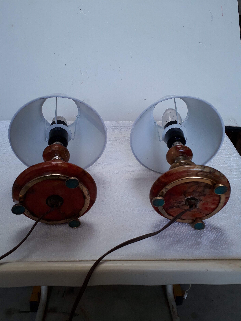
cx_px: 120
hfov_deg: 51.4
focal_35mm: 27
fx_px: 251
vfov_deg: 65.3
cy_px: 160
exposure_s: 1/118
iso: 40
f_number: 1.9
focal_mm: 3.6
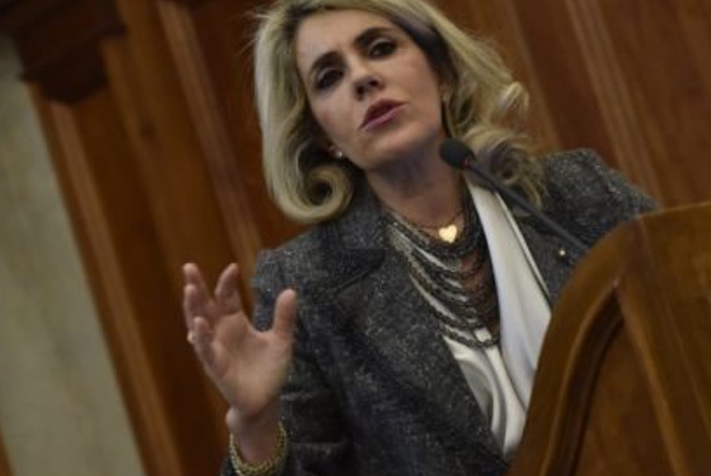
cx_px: 556
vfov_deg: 7.2
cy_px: 180
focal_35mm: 191
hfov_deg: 10.7
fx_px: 3776
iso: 2500
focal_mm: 112
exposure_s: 1/160
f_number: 4
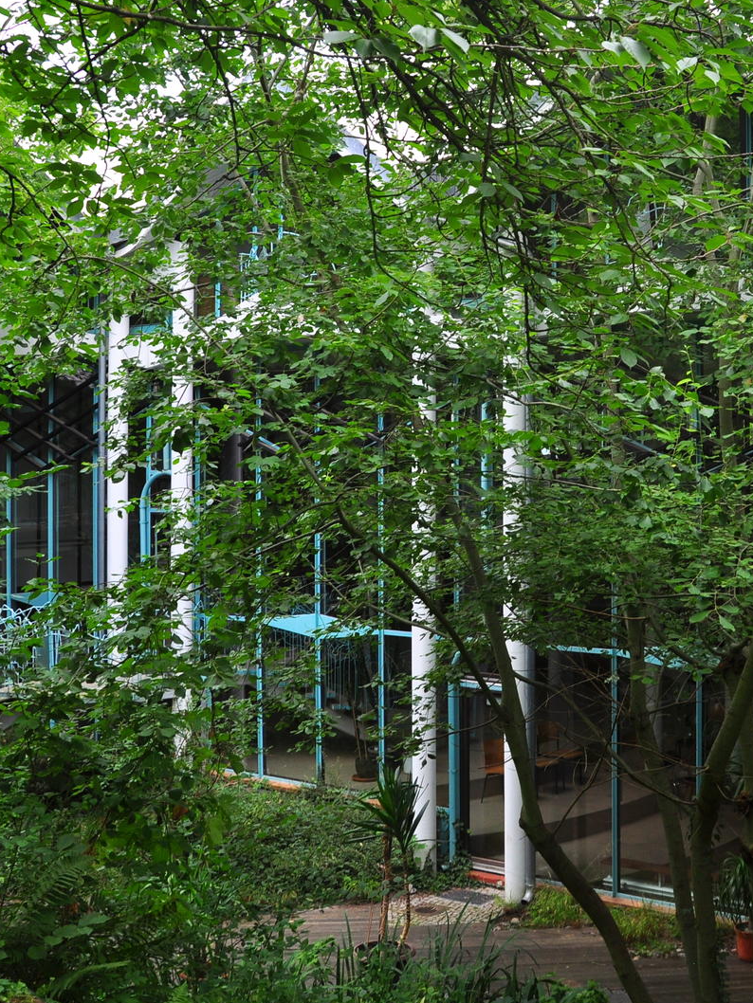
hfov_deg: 29.3
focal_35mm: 49
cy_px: 410
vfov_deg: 38.8
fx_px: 1421
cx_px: 544
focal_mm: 18
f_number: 6.3
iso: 200
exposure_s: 1/160
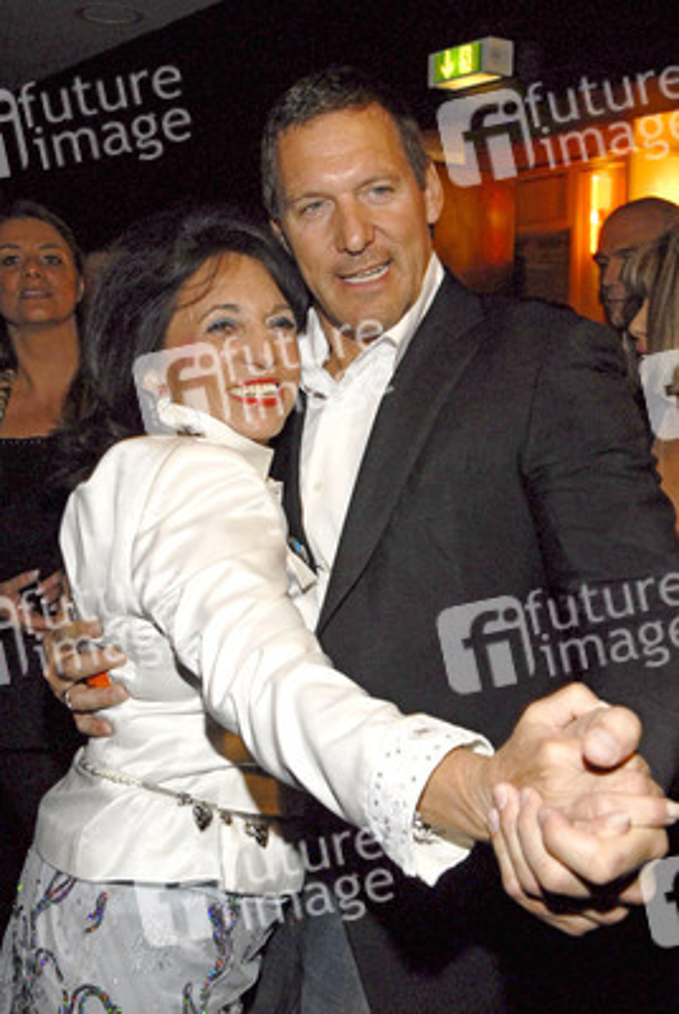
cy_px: 507
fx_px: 1099
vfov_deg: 49.5
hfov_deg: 34.3
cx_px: 340
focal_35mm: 39
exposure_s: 1/40
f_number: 7.1
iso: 800
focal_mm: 26
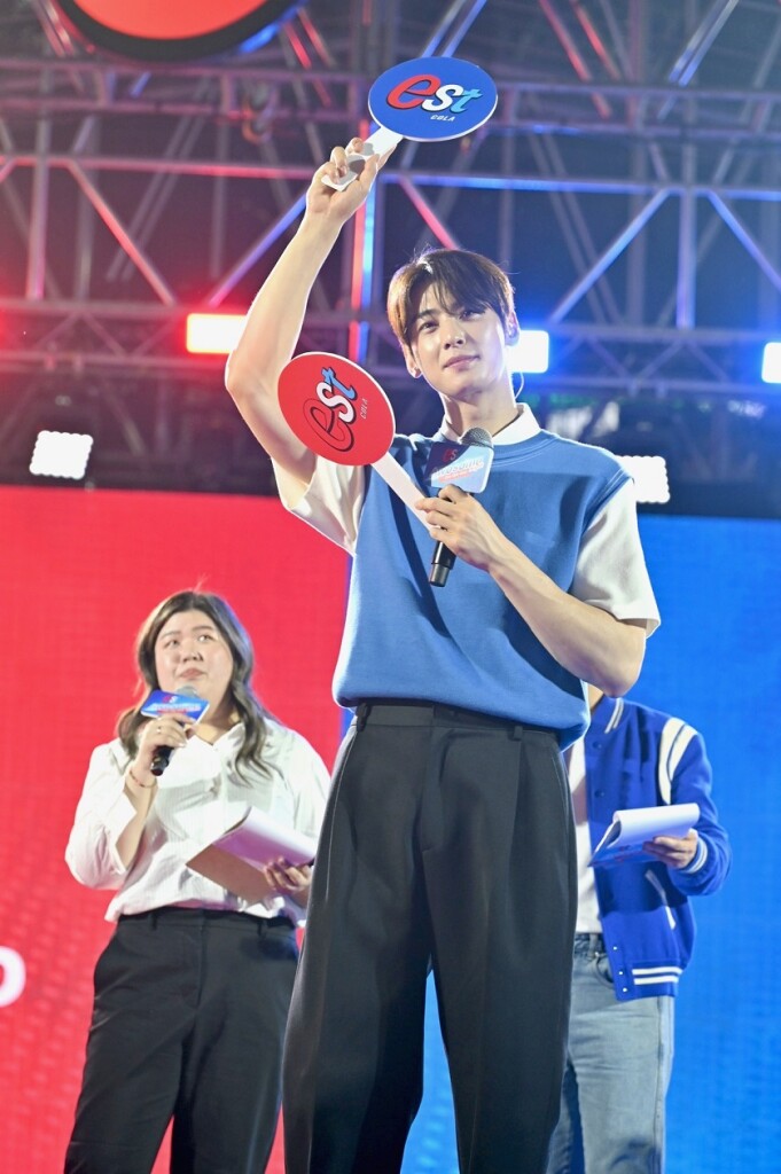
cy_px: 587
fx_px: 3911
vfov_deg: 17.1
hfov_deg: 11.4
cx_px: 390
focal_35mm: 120
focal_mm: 120
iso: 640
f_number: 5
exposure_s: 1/125
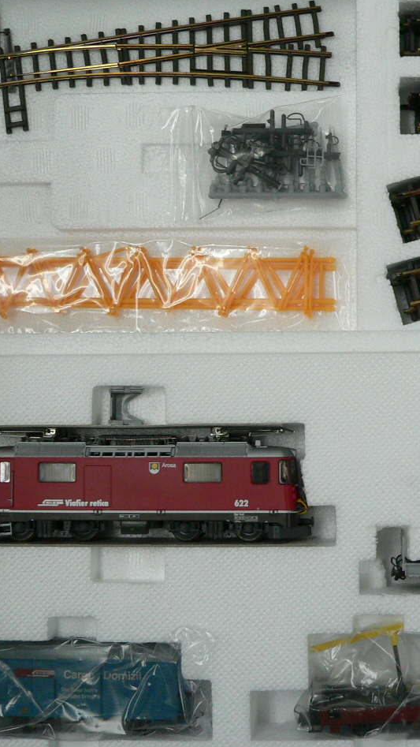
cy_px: 375
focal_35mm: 53
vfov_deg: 39.2
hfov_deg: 22.1
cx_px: 376
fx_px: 1049
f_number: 2.8
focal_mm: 6
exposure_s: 1/50
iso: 200
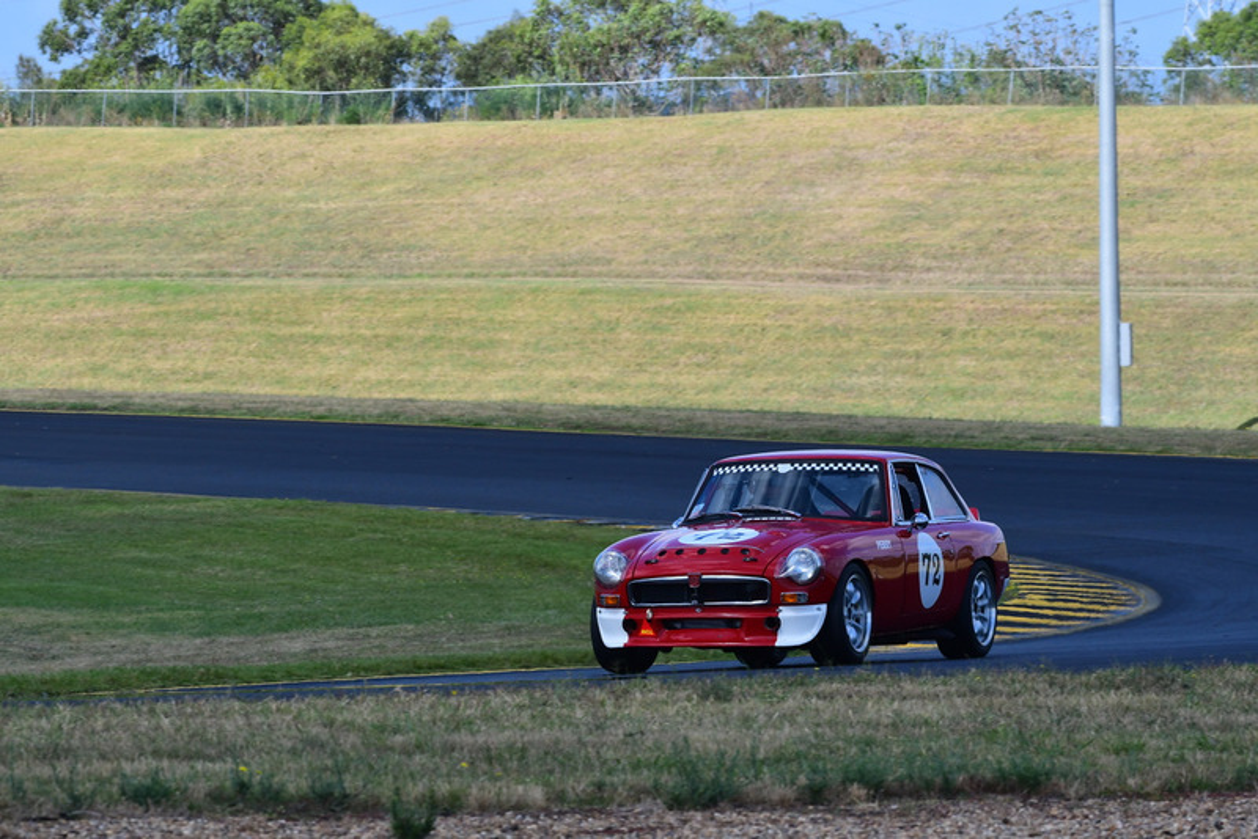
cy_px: 420
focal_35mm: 300
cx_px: 629
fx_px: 10487
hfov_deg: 6.9
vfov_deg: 4.6
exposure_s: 1/640
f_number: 11
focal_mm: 200
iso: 500
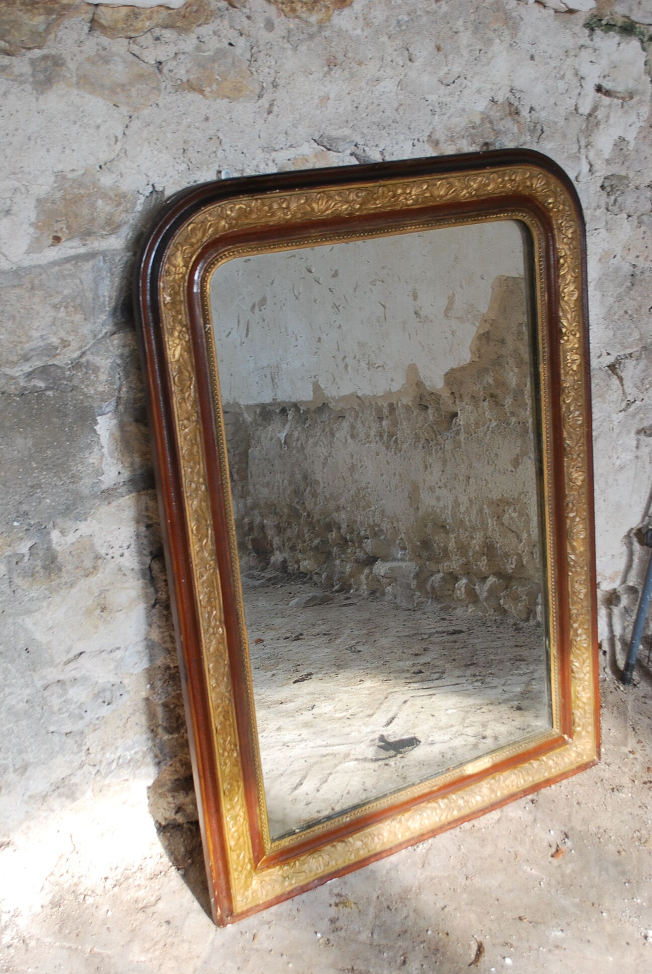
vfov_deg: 43.6
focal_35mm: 45
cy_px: 487
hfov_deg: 29.9
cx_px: 326
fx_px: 1219
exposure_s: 1/30
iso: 200
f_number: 4.8
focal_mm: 30
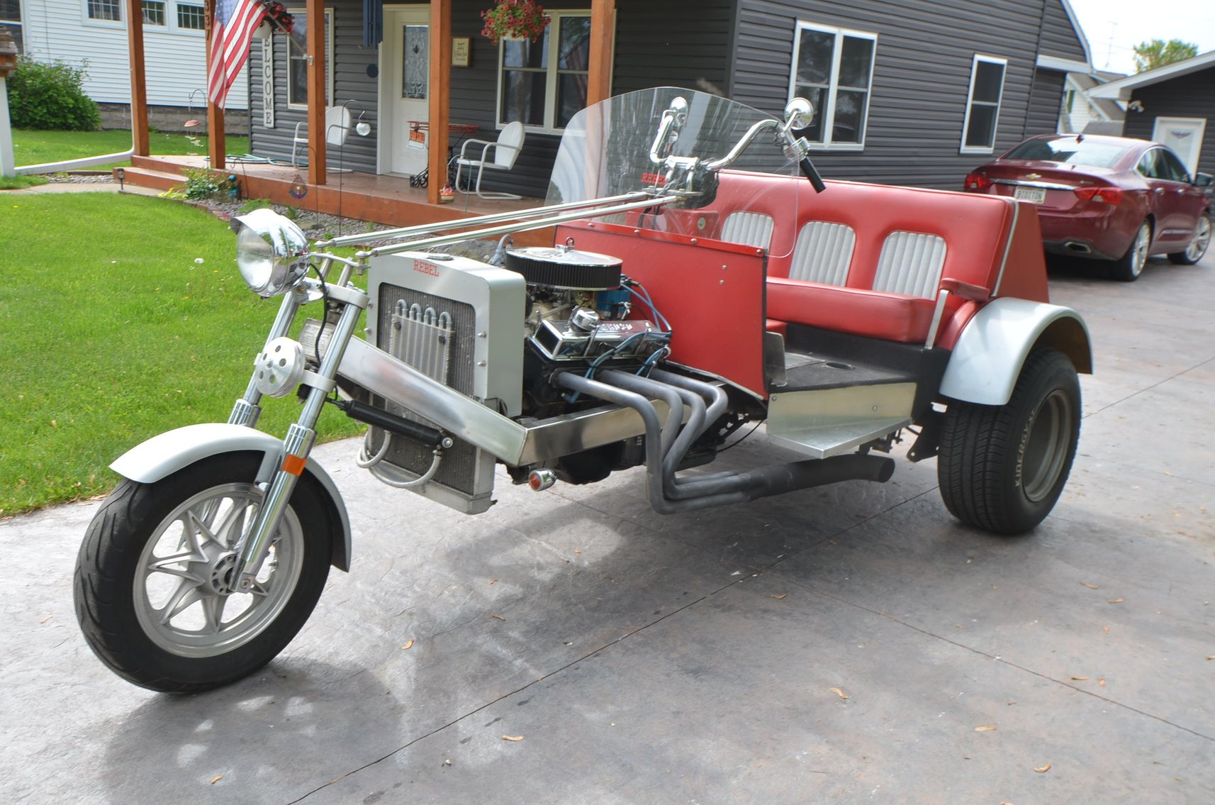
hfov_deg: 57.3
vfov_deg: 39.8
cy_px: 402
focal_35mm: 33
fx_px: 1111
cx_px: 608
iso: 100
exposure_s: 1/50
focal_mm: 22
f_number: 10
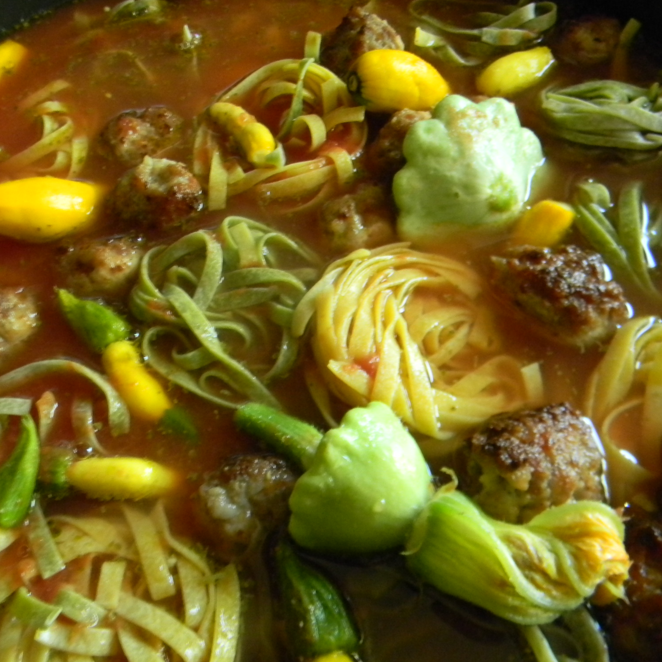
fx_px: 736
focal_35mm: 34
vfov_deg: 48.4
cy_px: 324
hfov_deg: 48.3
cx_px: 283
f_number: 3.5
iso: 400
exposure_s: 1/7.1
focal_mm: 5
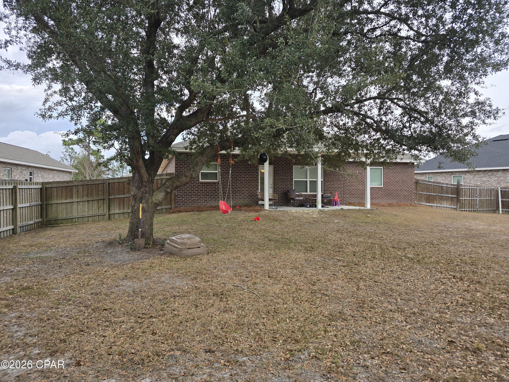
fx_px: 338
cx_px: 254
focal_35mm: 23
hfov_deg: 73.9
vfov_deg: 58.9
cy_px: 191
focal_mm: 6.3
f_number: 1.7
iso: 25
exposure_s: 1/180
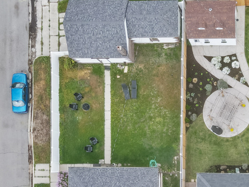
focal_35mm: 58
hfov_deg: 31.1
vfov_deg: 23.9
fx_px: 417
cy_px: 196
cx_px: 241
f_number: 2.8
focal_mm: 4.5
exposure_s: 1/320
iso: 110
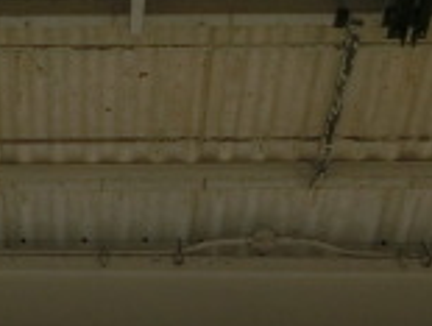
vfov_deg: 14.3
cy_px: 267
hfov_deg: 18.7
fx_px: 1288
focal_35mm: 103
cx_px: 47
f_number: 3.5
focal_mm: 4.5
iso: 100
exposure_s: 1/125
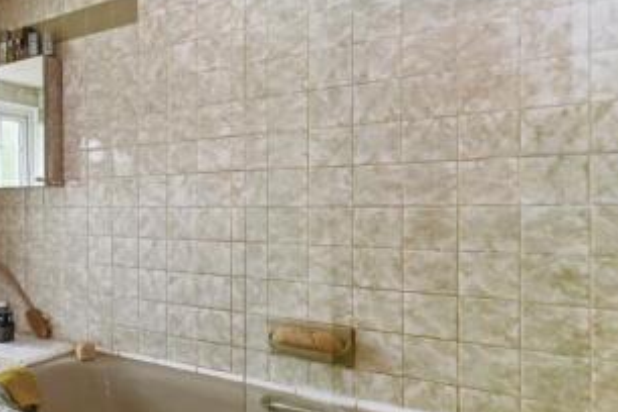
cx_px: 20
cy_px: 225
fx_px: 515
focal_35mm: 30
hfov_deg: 51.5
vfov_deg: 43.6
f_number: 7.1
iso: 400
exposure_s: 1/1.3
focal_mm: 14
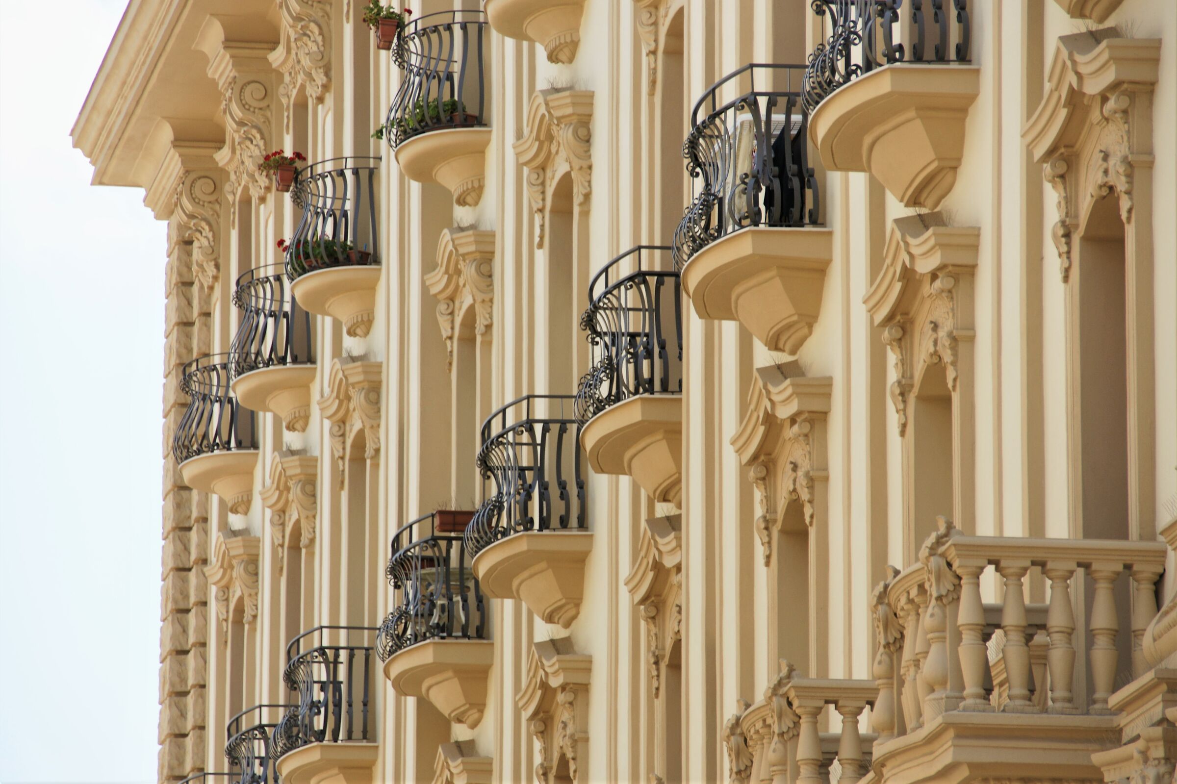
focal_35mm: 225
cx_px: 588
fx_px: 7354
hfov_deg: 9.2
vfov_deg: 6.1
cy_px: 392
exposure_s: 1/320
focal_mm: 150
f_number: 6.3
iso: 200
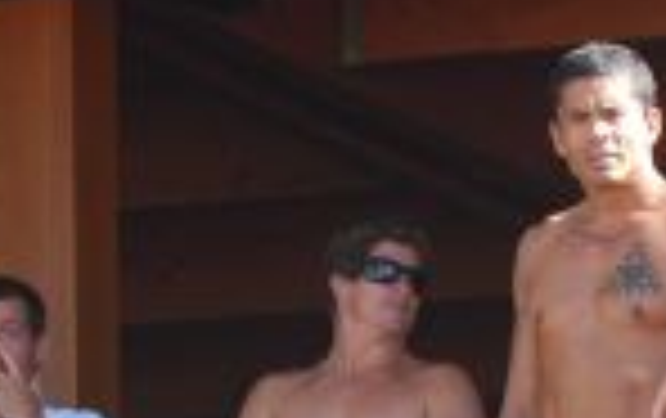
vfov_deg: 1.6
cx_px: 364
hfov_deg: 2.5
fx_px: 15055
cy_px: 427
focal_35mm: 828
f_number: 5
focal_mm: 125
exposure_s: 1/200
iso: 200
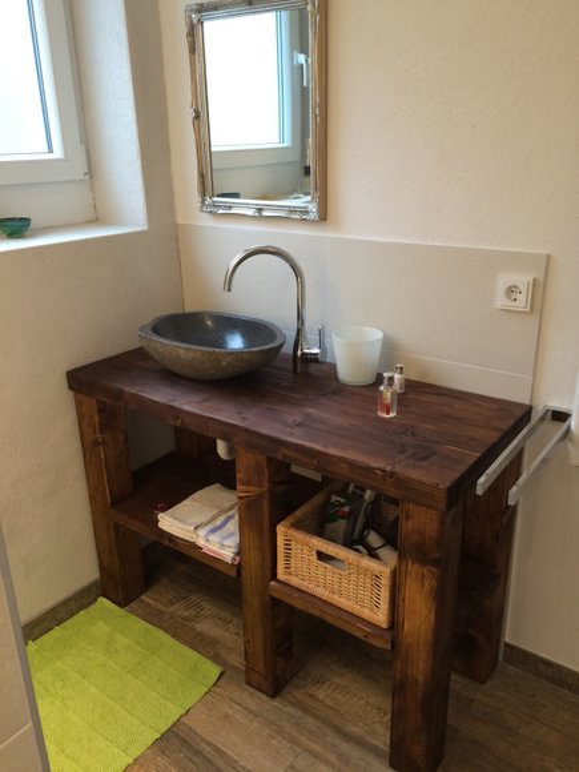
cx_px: 290
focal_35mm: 29
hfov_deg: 48.2
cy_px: 386
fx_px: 647
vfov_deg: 61.7
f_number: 2.2
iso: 125
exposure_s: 1/33
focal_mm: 4.15
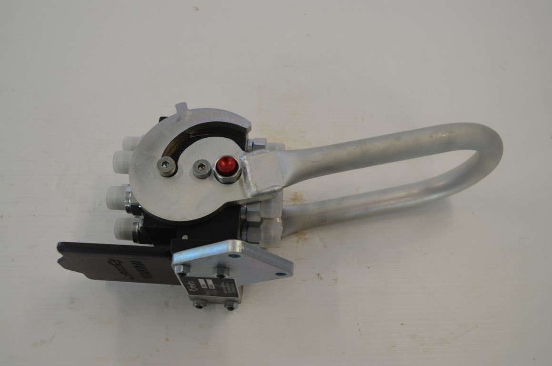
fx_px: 551
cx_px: 276
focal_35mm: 36
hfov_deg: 53.2
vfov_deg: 36.7
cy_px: 183
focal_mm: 24
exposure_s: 1/100
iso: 400
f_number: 5
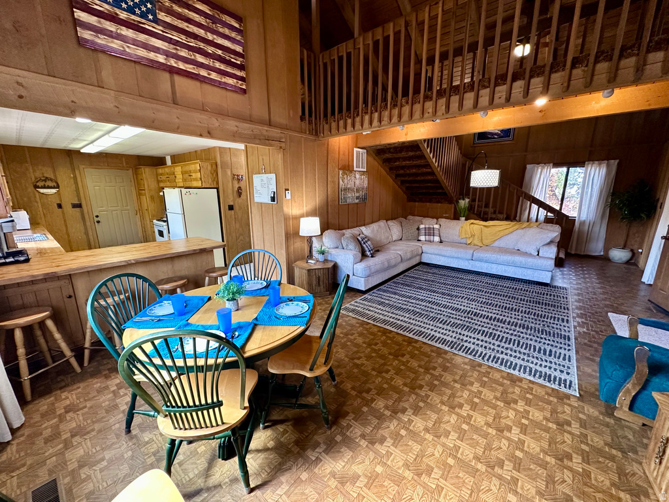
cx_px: 334
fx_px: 271
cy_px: 251
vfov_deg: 85.7
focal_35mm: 14
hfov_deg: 102.1
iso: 250
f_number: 2.2
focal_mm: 2.22
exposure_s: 1/60
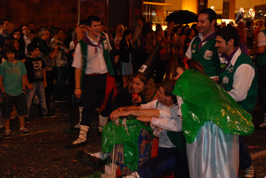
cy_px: 89
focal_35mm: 52
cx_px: 133
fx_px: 389
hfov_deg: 37.8
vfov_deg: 25.9
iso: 800
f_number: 4.5
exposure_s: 1/30
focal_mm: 35
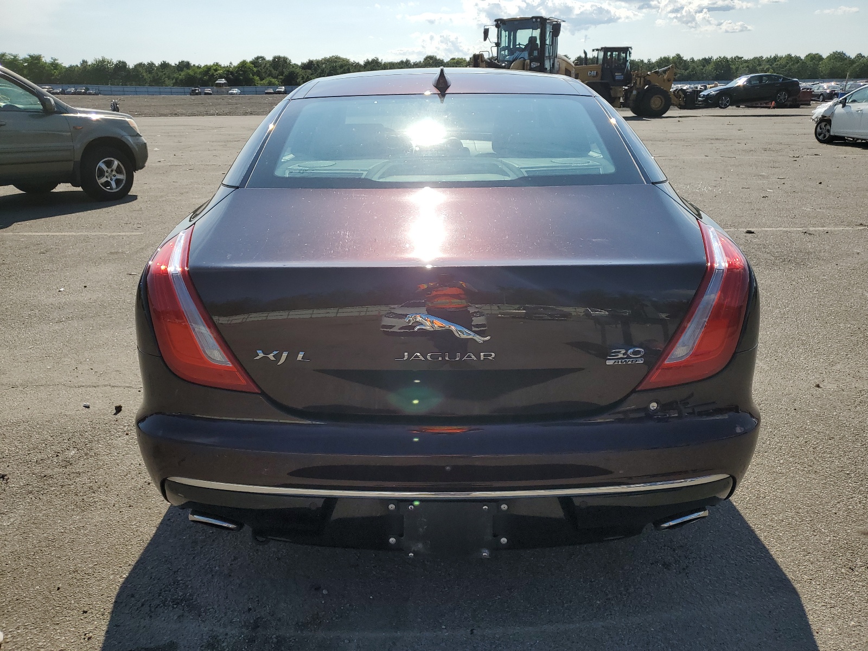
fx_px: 652
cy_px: 326
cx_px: 434
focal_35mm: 26
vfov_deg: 53.1
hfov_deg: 67.3
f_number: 1.5
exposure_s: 1/5000
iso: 50
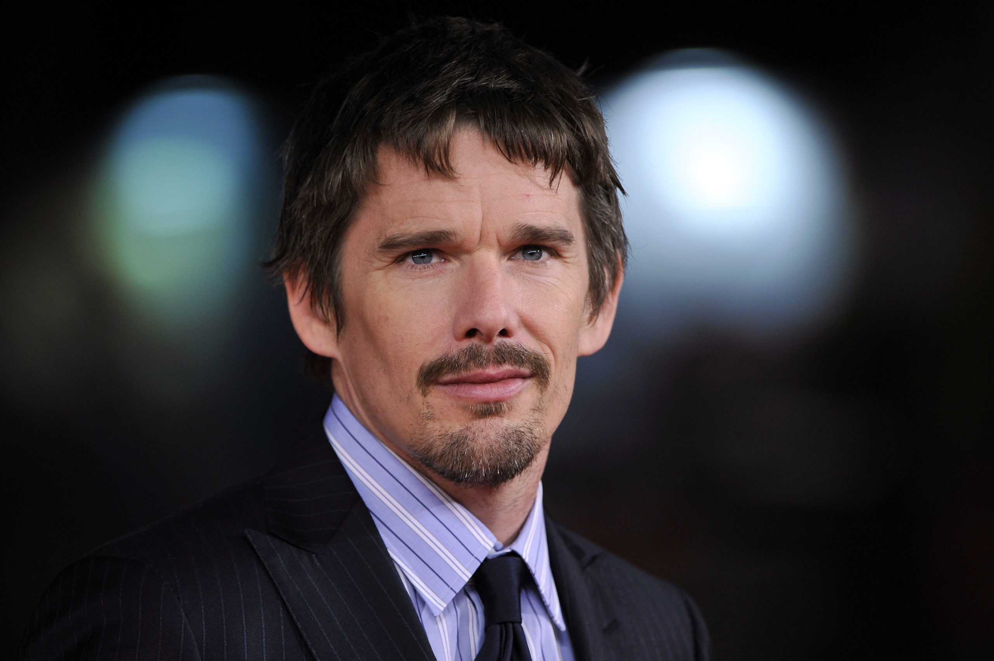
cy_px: 330
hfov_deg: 5.2
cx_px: 497
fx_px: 11036
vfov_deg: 3.4
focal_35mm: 400
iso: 1250
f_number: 4
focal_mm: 400
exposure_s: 1/320
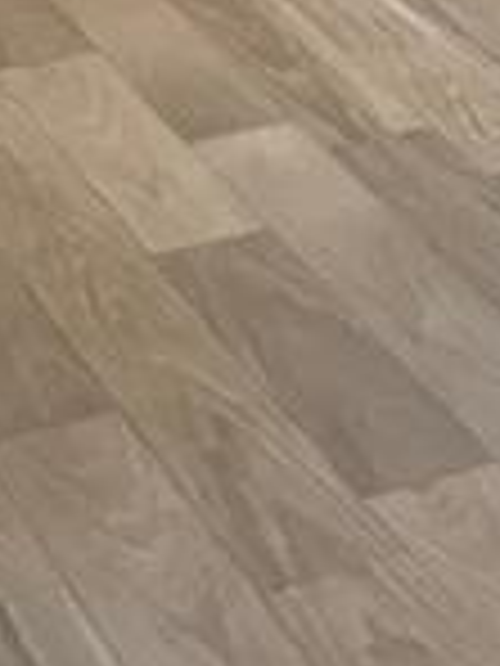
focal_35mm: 145
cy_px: -472
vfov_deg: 12.6
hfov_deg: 9.3
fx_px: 2793
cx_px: 1131
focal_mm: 3.99
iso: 32
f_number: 1.8
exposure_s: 1/30
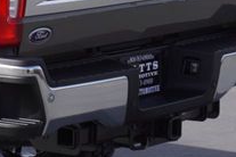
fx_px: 1412
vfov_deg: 6.4
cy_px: 40
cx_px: -254
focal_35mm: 215
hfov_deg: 8.9
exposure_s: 1/200
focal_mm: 29
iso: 100
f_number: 8
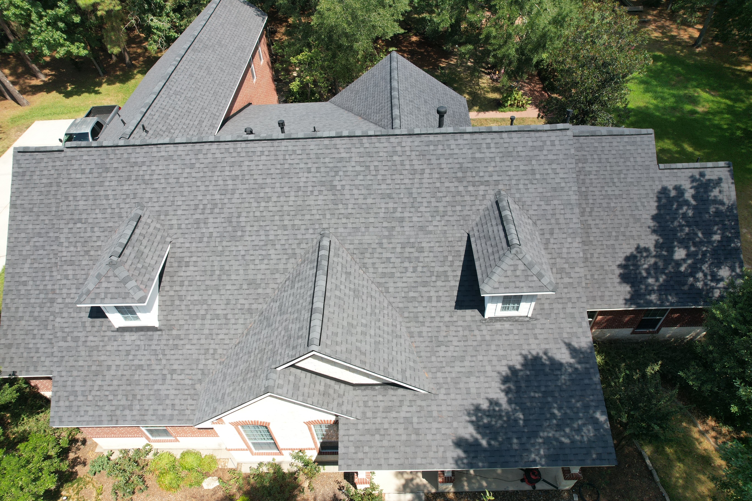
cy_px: 250
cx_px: 376
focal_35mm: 22
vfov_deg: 57.2
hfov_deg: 78.6
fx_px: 460
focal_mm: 8.38
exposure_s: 1/320
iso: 120
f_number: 2.8
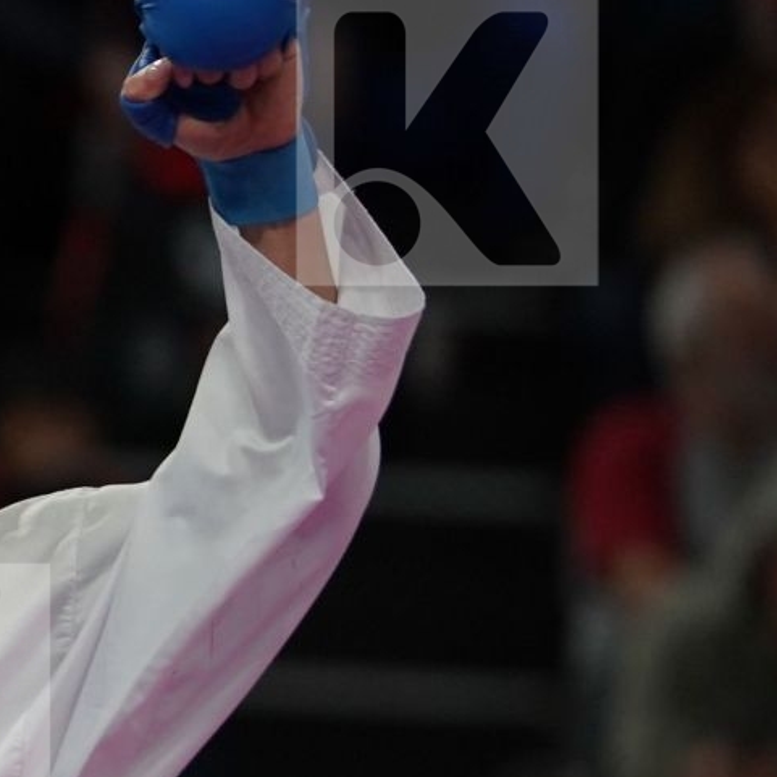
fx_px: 20672
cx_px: -648
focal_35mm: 814
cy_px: 711
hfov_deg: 2.1
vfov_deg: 2.2
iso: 1000
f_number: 2.8
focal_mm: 171
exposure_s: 1/1000
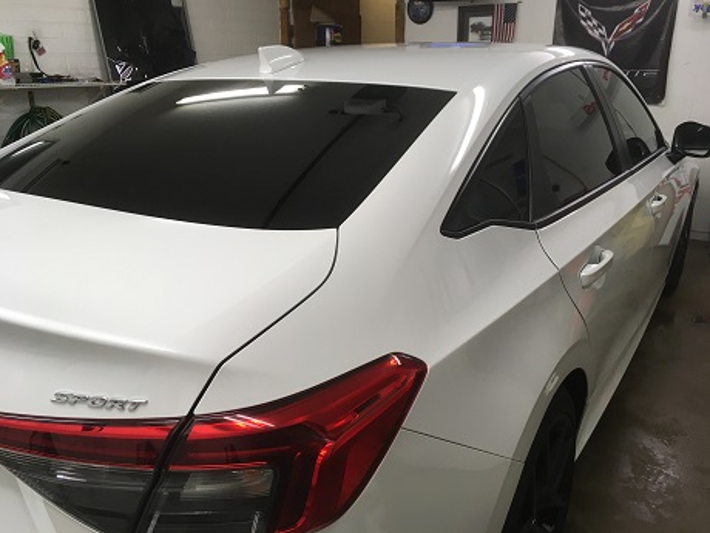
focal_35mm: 29
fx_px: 595
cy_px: 266
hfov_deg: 61.7
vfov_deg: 48.2
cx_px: 355
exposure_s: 1/30
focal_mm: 4.15
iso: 25
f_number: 2.2
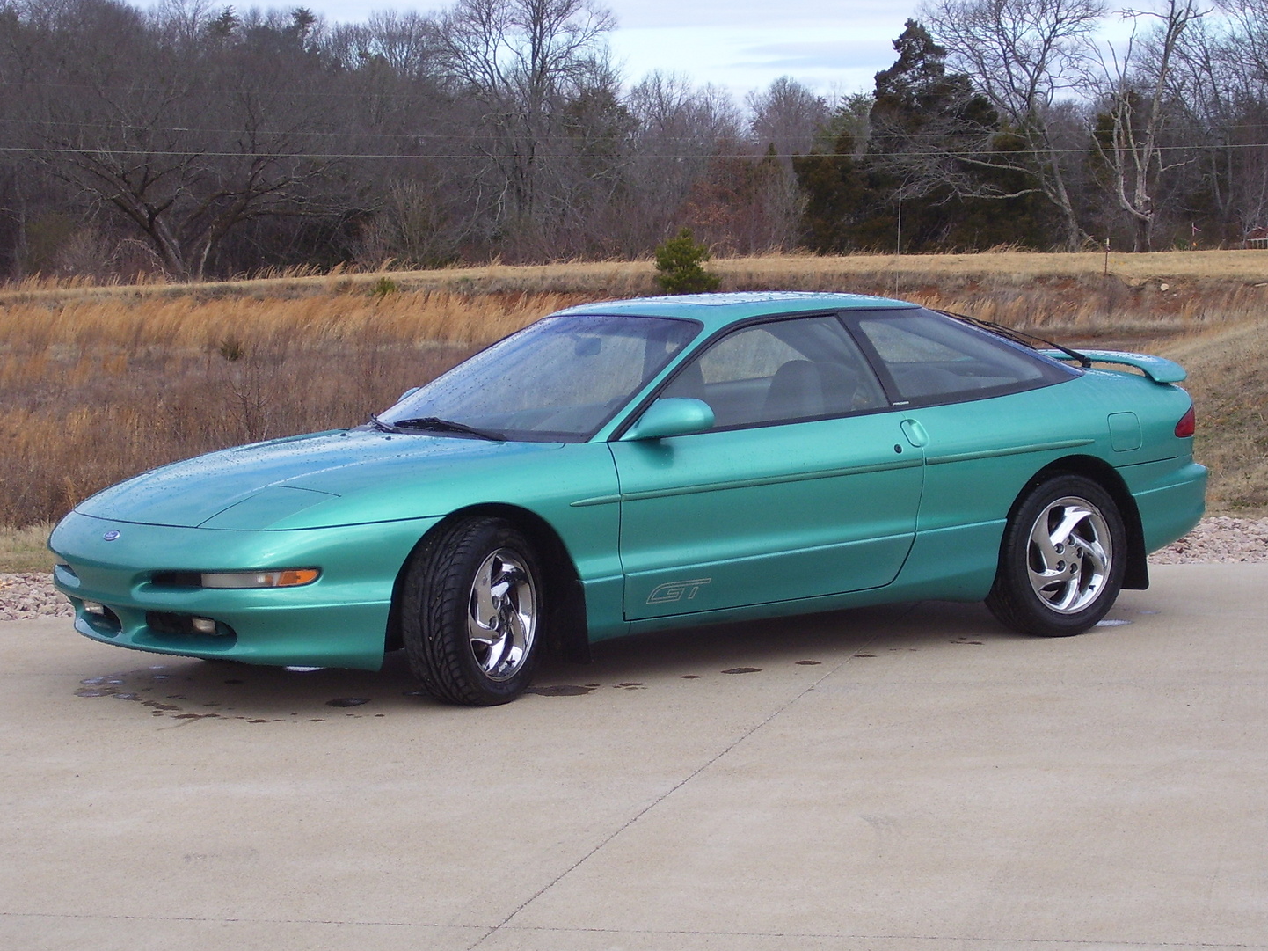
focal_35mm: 91
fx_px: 3333
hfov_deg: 21.5
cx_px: 675
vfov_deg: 16.2
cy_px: 516
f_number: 4.1
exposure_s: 1/500
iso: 80
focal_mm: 13.5
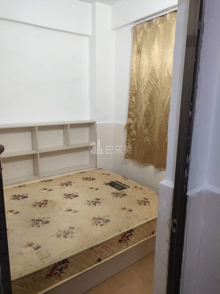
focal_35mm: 29
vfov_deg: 61.7
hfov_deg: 48.2
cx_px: 110
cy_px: 147
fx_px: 246
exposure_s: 1/50
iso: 319
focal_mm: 4.27
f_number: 1.8
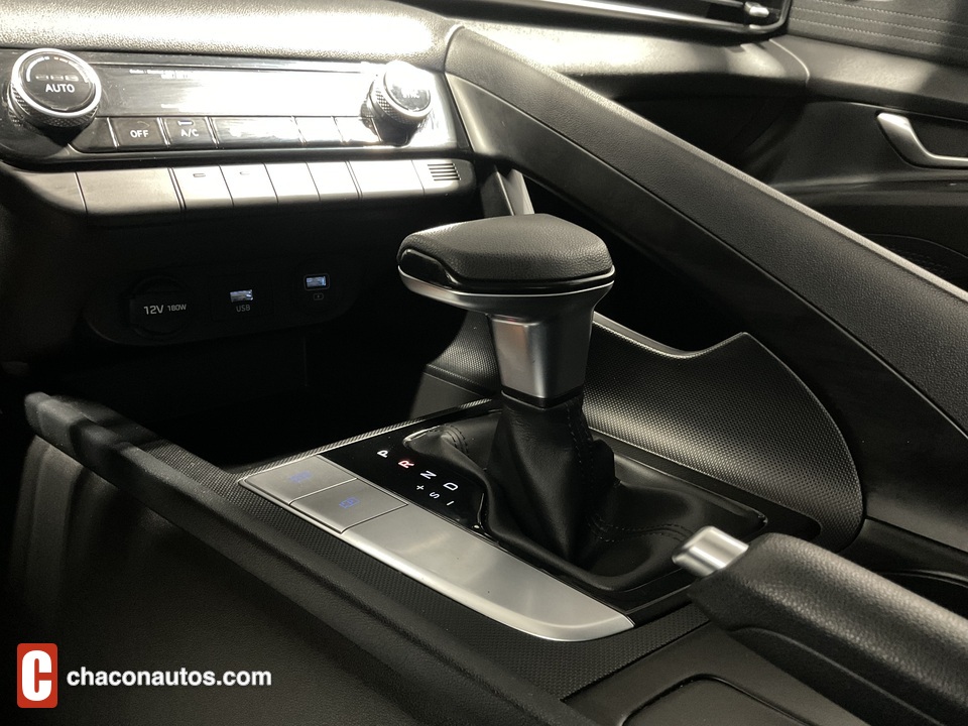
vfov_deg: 48.2
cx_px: 484
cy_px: 363
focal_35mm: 29
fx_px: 811
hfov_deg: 61.7
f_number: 1.8
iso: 500
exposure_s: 1/20
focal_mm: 3
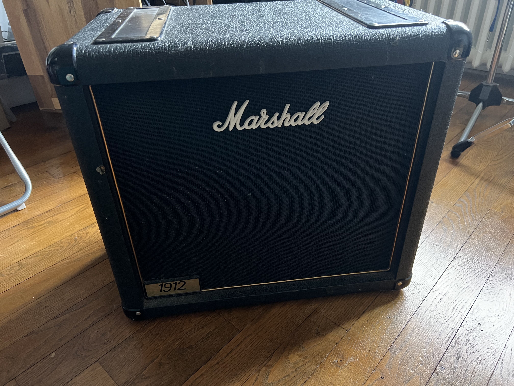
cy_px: 193
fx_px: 386
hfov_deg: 67.3
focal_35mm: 26
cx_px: 257
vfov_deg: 53.1
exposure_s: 1/31
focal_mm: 5.7
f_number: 1.5
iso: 640
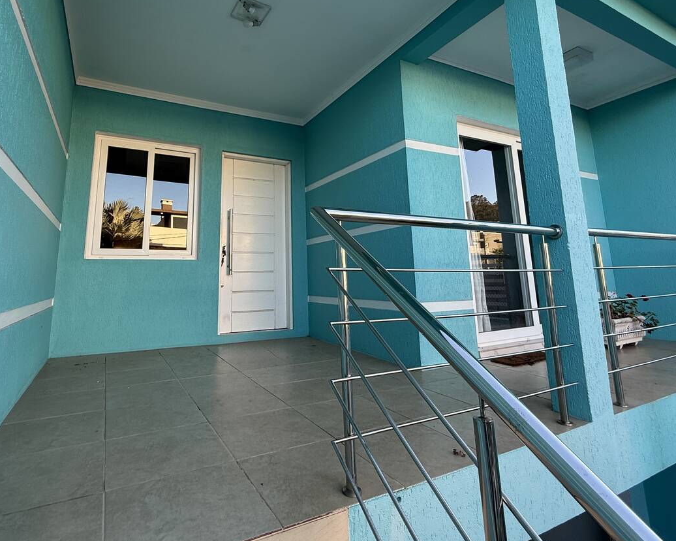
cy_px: 209
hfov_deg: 83.1
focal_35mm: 19
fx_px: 380
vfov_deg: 69.9
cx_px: 311
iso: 50
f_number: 2.2
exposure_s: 1/150
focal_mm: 2.22
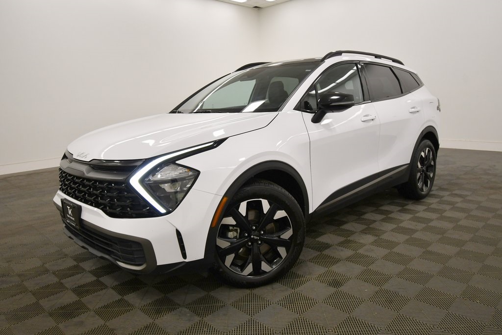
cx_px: 251
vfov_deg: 51.3
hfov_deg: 71.5
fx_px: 349
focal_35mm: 25
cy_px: 168
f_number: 5.3
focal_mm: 17
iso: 720
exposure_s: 1/250
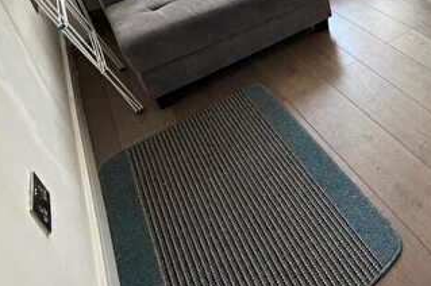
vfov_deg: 34.3
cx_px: 443
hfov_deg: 47.4
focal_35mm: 32
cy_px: -44
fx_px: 383
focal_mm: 2.22
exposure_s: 1/99
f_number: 2.2
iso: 125
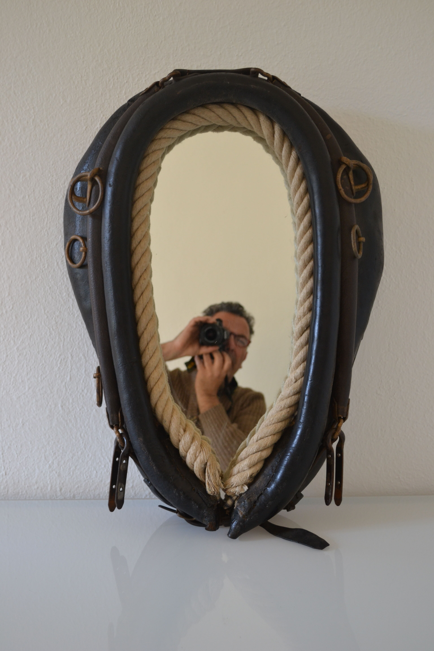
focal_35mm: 42
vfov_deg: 46.4
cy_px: 326
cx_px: 217
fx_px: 759
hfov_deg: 31.9
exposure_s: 1/30
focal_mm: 28
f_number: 4.5
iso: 400
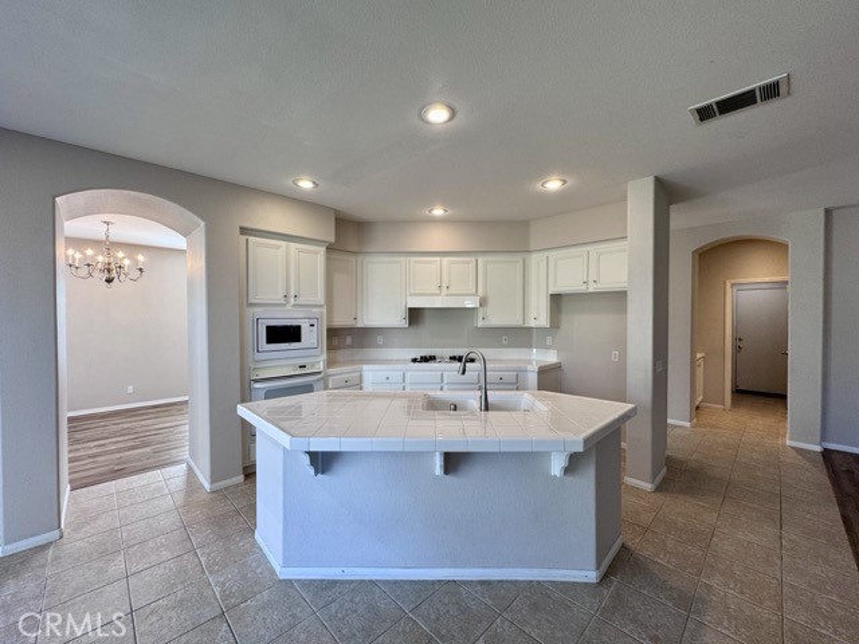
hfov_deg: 102.1
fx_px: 347
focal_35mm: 14
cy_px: 322
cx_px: 430
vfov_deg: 85.7
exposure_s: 1/120
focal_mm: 2.22
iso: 125
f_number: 2.2
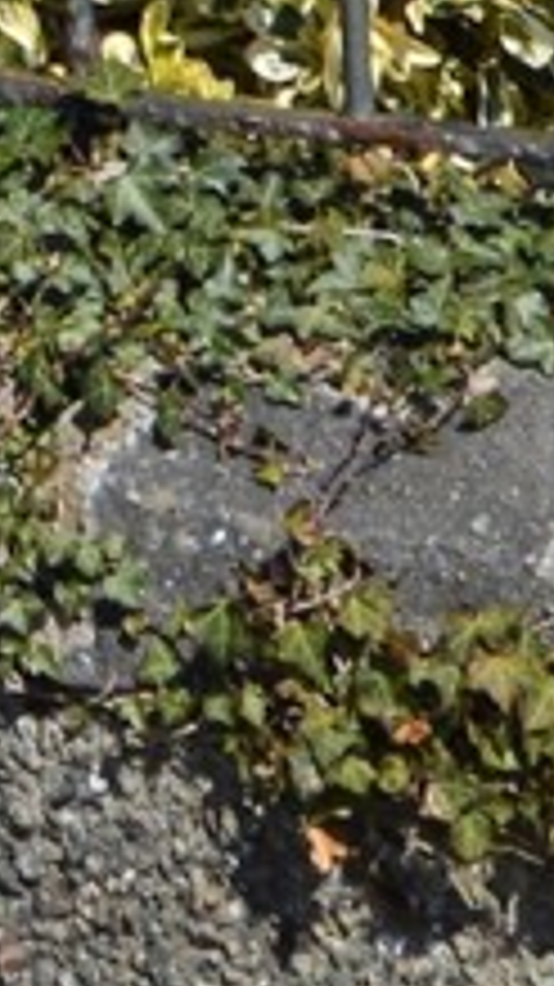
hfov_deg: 5.4
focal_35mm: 207
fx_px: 5401
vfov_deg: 8.8
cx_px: -1338
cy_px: -1846
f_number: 9
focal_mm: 15
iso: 100
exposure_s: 1/320
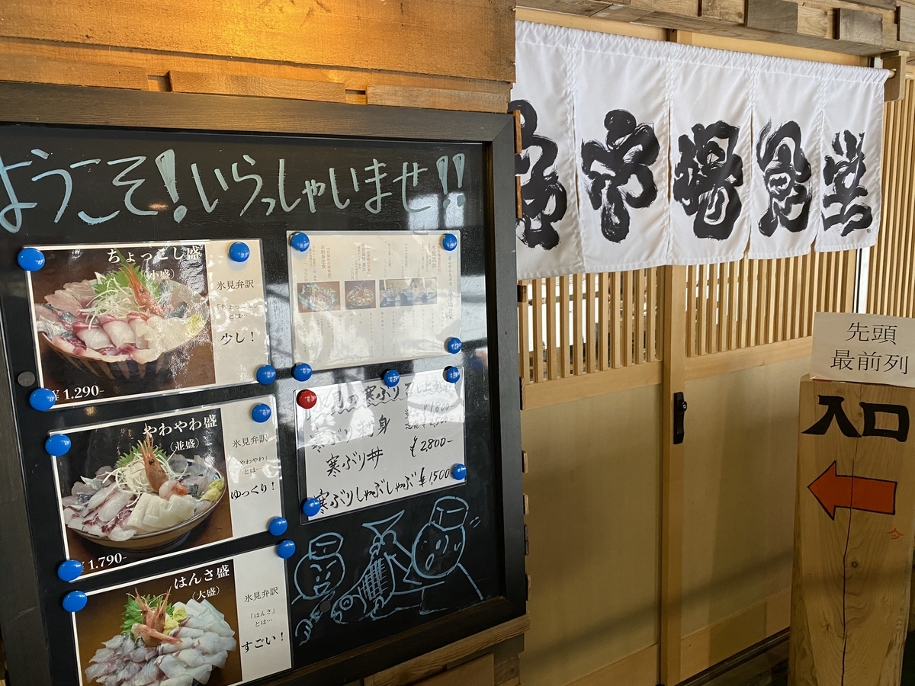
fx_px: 687
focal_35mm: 26
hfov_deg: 67.3
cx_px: 458
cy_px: 343
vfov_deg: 53.1
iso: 160
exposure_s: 1/60
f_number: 1.8
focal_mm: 4.25
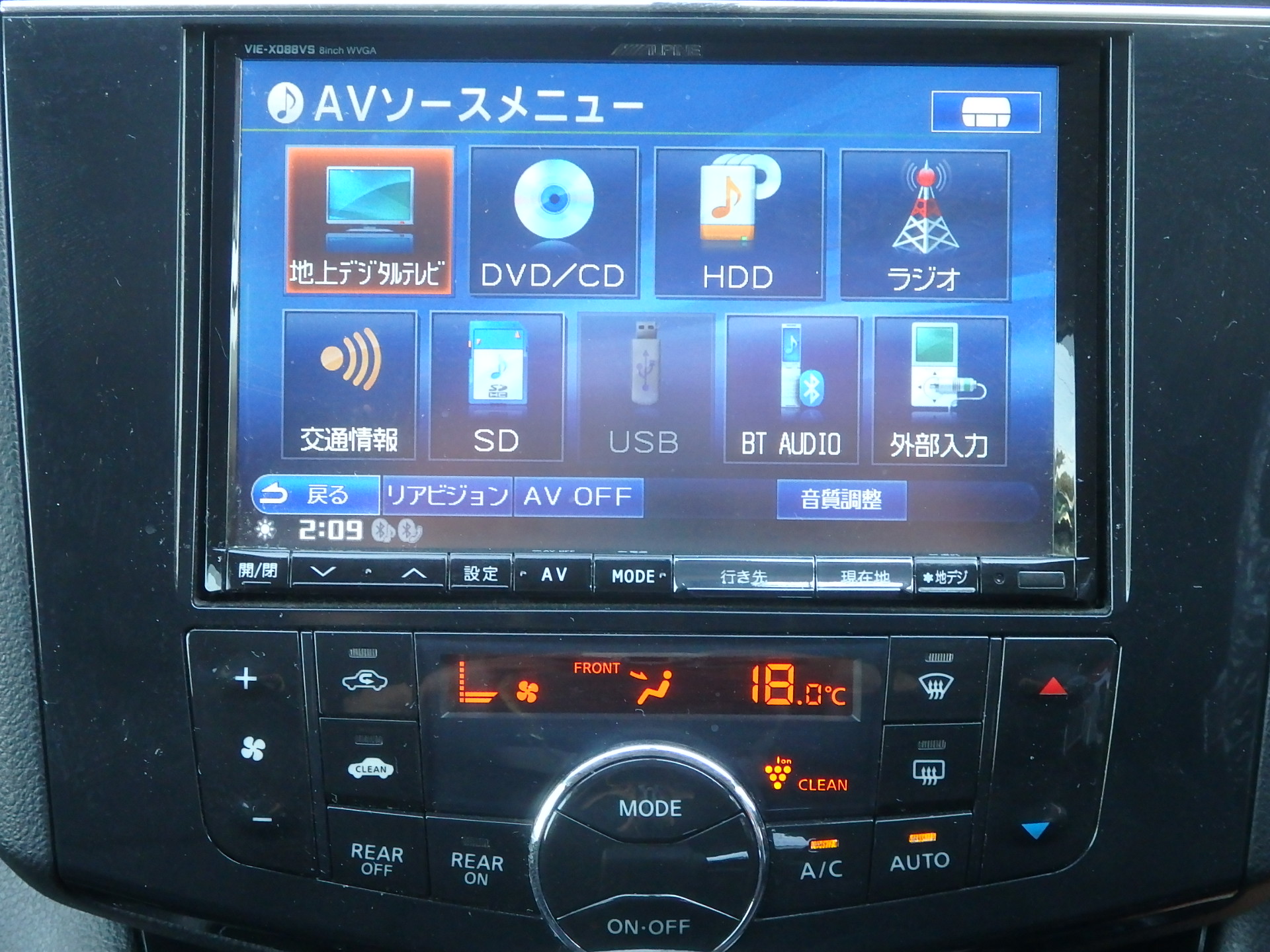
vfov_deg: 16.8
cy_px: 476
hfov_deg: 22.3
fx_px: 3229
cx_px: 635
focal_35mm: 88
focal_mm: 15.8
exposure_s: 1/80
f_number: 4.8
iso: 640
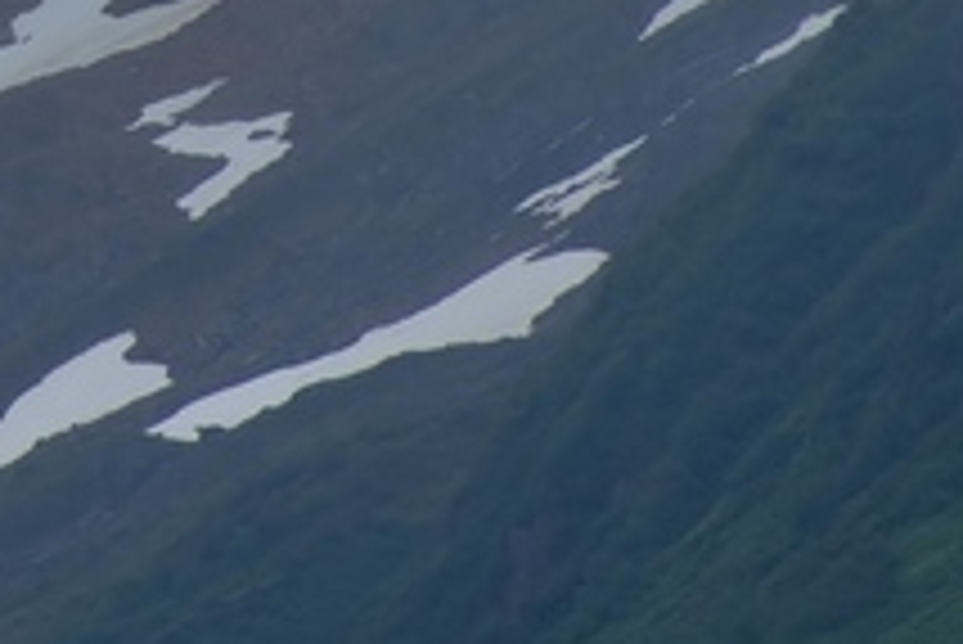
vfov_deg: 0.8
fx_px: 47967
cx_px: -742
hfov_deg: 1.1
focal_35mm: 1792
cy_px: -698
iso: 100
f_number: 8
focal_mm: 300
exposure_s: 1/640
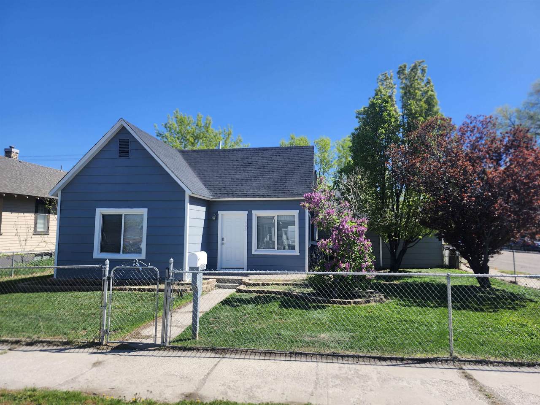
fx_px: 359
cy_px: 202
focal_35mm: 23
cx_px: 270
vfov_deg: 58.9
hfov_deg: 73.9
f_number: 1.8
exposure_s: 1/1008
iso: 25
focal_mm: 5.54
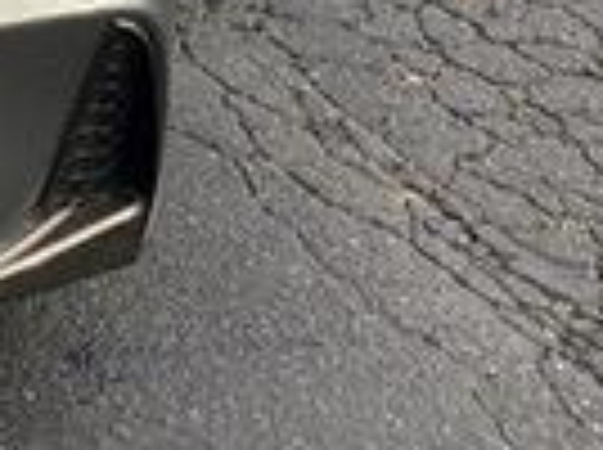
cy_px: -207
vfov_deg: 12.1
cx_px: -500
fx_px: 2034
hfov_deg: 14.7
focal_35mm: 117
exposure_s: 1/239
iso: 25
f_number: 2.4
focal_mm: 3.3
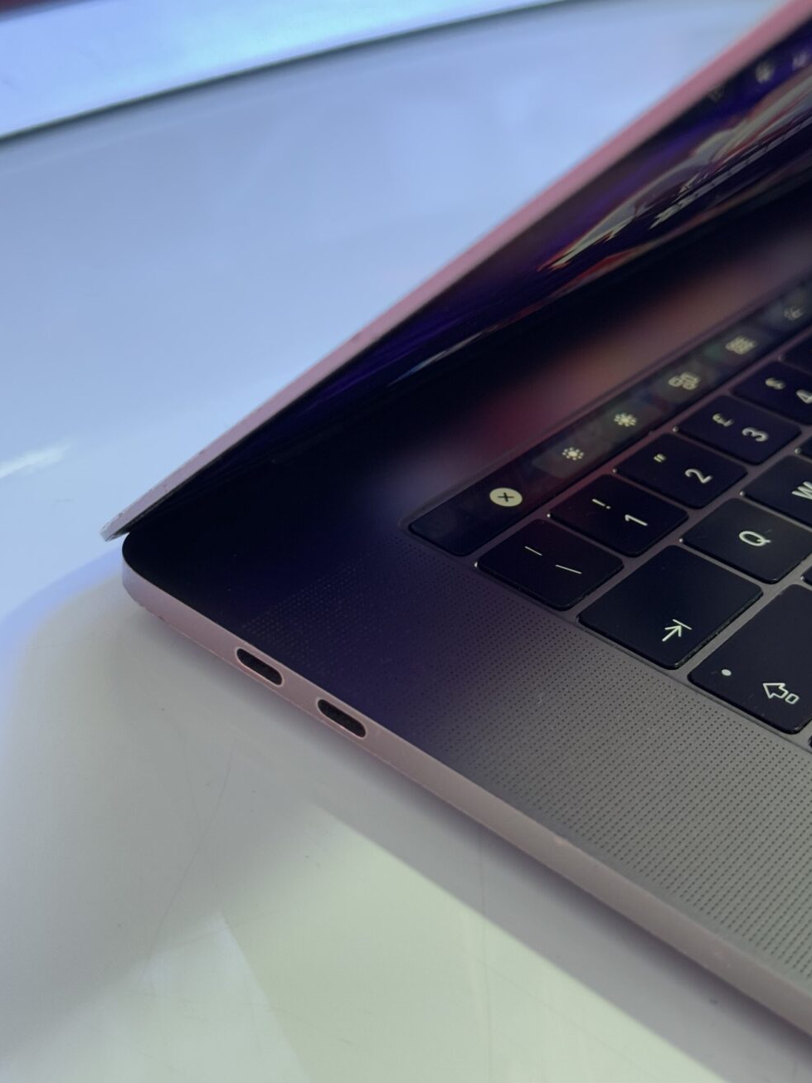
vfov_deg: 38.9
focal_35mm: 49
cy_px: 539
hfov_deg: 29.7
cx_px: 413
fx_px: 1533
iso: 500
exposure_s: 1/40
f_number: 1.78
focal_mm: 6.76
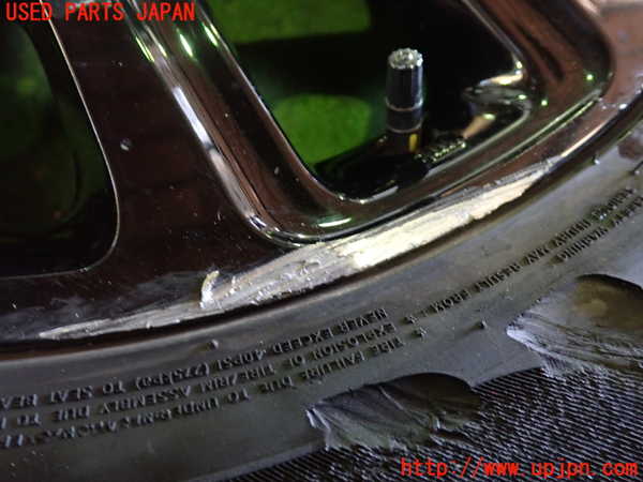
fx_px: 557
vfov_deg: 46.8
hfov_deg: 60.0
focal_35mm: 30
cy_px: 241
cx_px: 322
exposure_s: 1/25
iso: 800
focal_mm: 5.4
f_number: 2.3
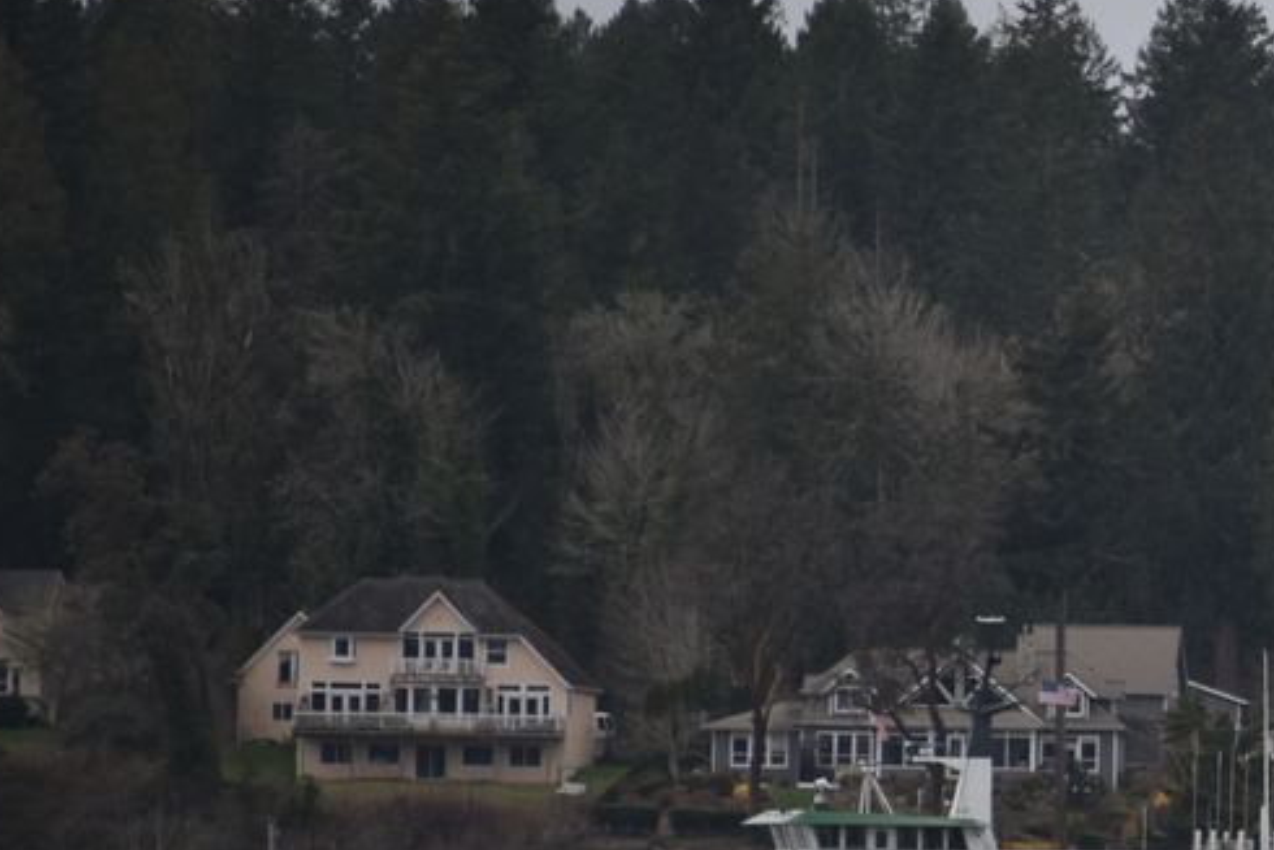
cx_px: 1583
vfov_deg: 2.1
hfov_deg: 3.2
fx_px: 23114
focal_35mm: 653
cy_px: 821
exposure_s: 1/500
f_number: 5.6
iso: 180
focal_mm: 250
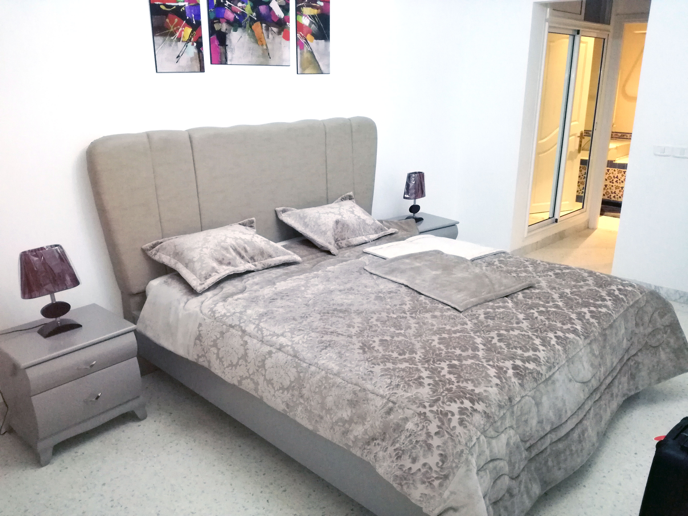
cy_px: 258
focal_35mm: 27
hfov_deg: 65.3
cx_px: 344
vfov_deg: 51.4
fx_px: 537
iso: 500
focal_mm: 3.79
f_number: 2
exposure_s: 1/25
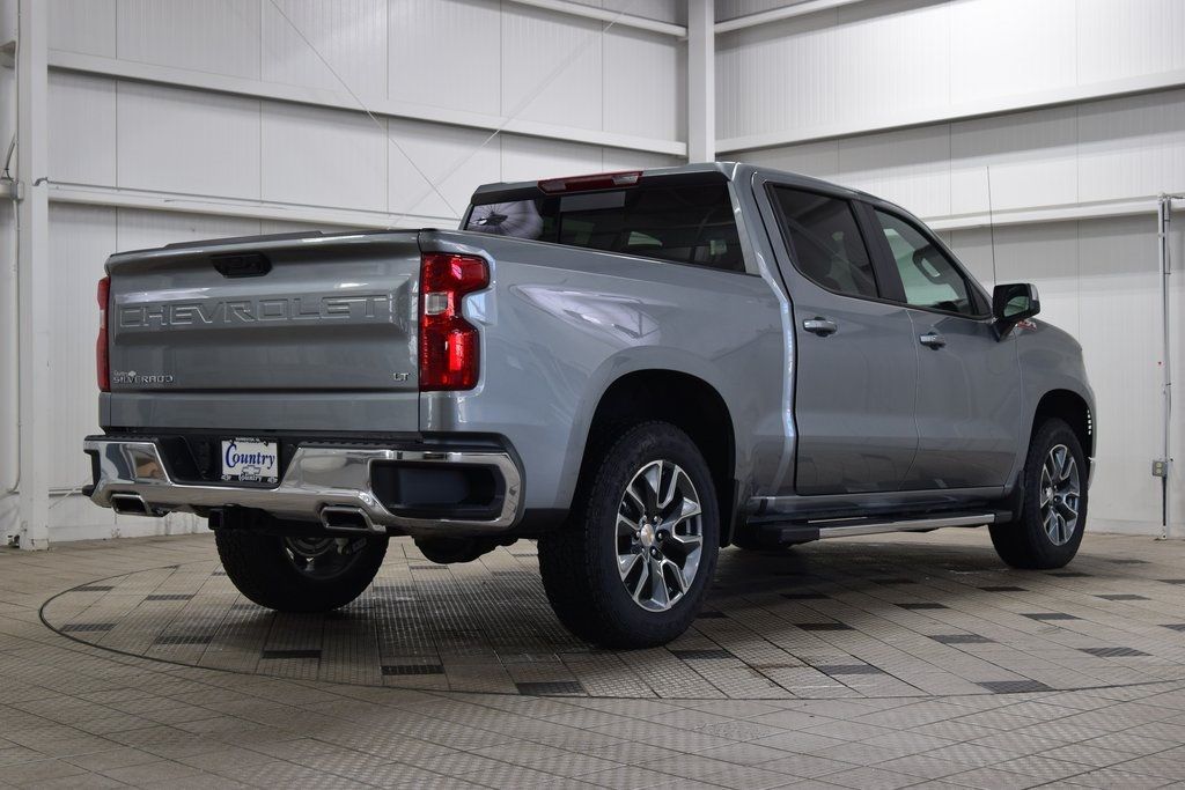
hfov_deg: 38.9
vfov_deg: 26.5
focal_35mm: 51
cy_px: 395
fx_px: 1679
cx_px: 592
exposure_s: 1/20
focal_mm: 34
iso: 400
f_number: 6.3
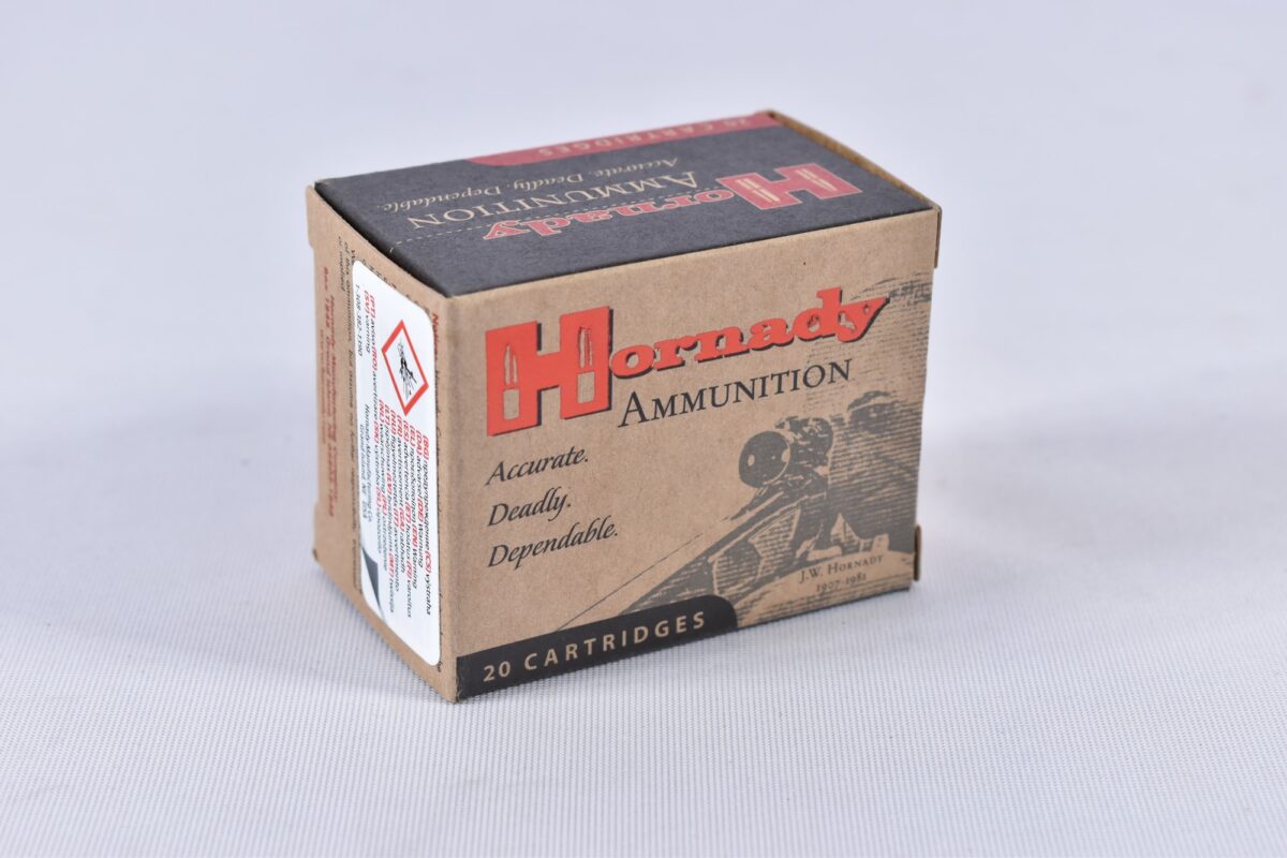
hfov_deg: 24.6
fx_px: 2949
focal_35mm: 82
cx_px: 644
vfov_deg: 16.6
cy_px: 429
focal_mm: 55
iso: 640
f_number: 5.6
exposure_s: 1/50
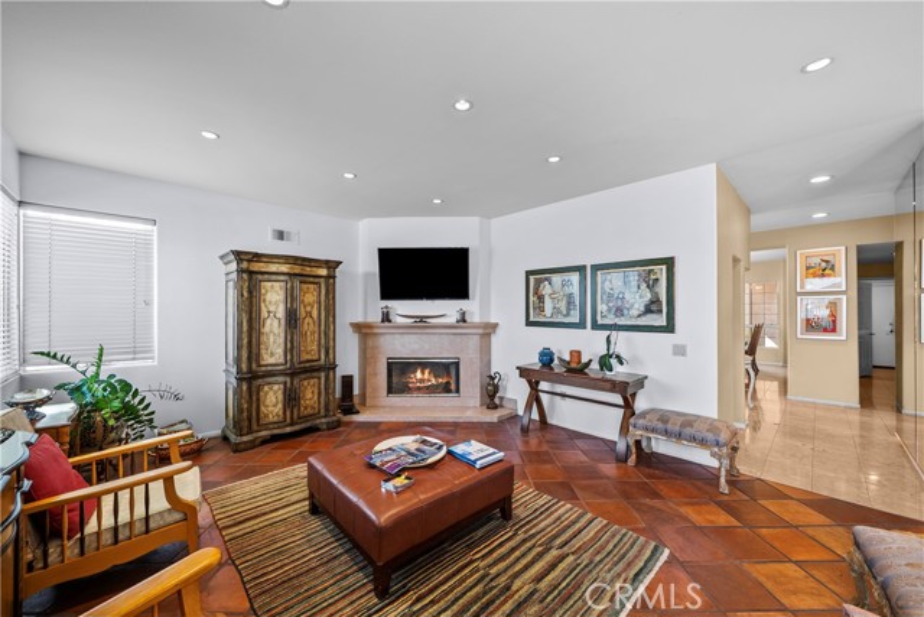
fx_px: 334
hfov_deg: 108.3
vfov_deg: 85.5
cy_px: 308
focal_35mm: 13
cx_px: 462
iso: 250
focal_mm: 13
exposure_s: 1/4
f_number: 9
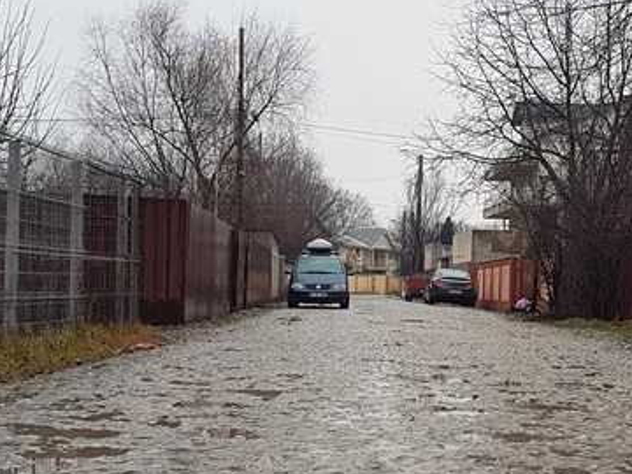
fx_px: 1187
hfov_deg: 29.6
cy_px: 291
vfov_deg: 22.5
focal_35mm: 65
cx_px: 418
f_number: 1.7
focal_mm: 4.2
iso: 40
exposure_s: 1/197
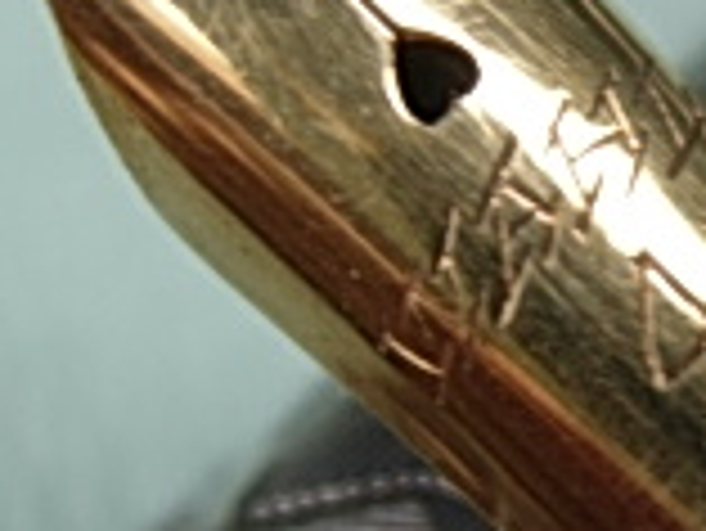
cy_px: 364
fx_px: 3000
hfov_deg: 13.2
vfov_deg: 10.1
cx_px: 737
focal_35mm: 147
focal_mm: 7.5
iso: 50
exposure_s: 1/24.6
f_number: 2.7
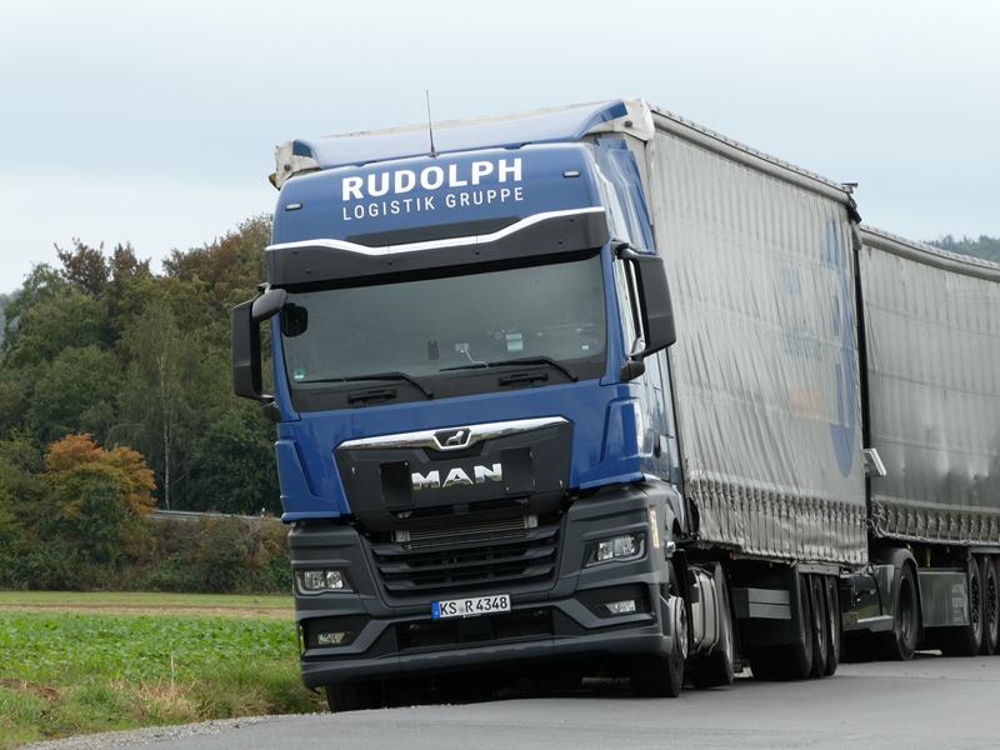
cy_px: 375
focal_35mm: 347
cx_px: 500
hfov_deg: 5.7
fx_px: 10024
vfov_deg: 4.3
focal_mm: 62.1
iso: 80
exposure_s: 1/100
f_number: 6
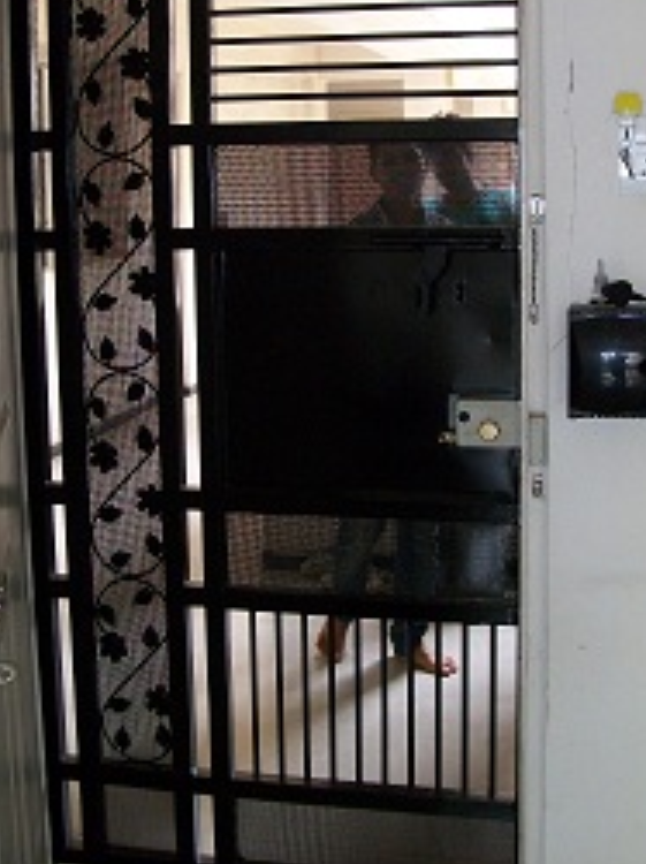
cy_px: 306
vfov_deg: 37.9
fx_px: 1246
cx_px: 358
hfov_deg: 29.0
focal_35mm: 50
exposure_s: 1/60
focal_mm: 6.1
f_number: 2.7
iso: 160
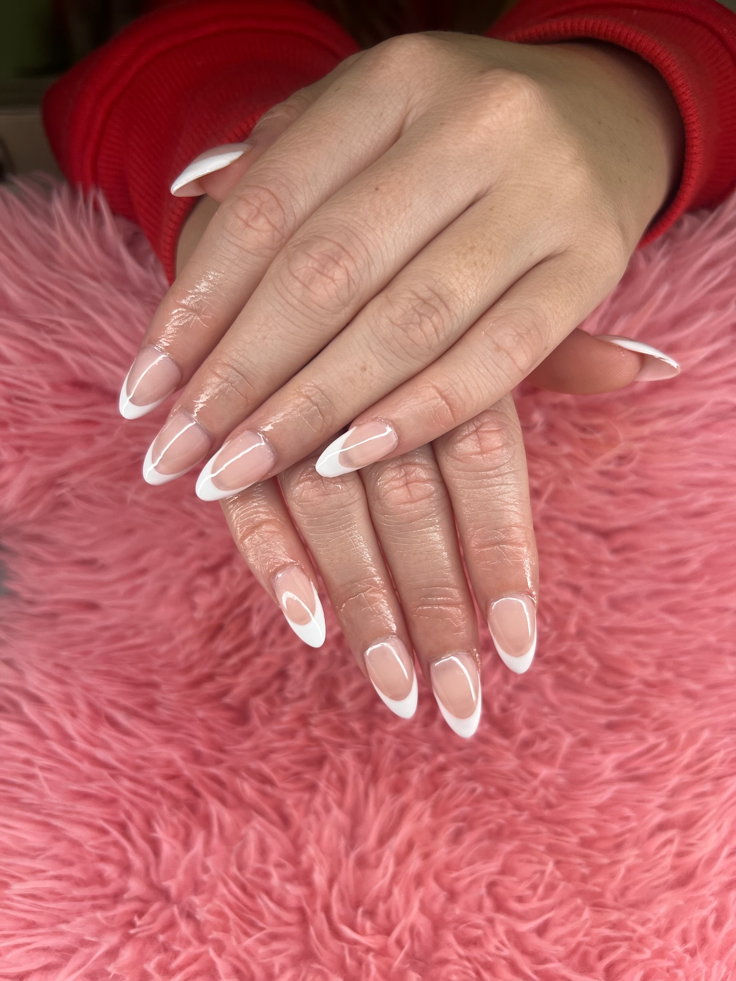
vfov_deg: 67.3
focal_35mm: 26
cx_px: 368
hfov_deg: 53.1
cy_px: 490
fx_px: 737
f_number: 1.5
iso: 50
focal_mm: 5.7
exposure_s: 1/628
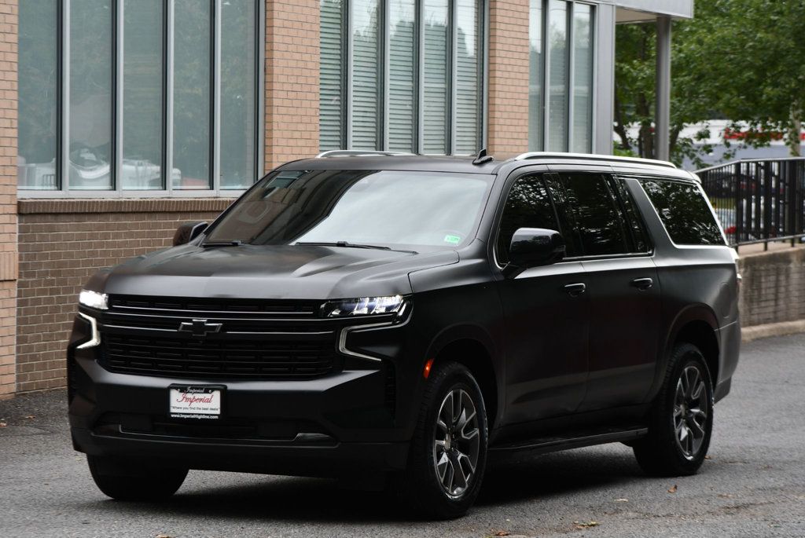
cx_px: 402
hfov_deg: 14.8
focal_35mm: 138
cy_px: 269
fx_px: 3089
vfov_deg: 10.0
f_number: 5.6
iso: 200
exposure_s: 1/250
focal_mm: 92
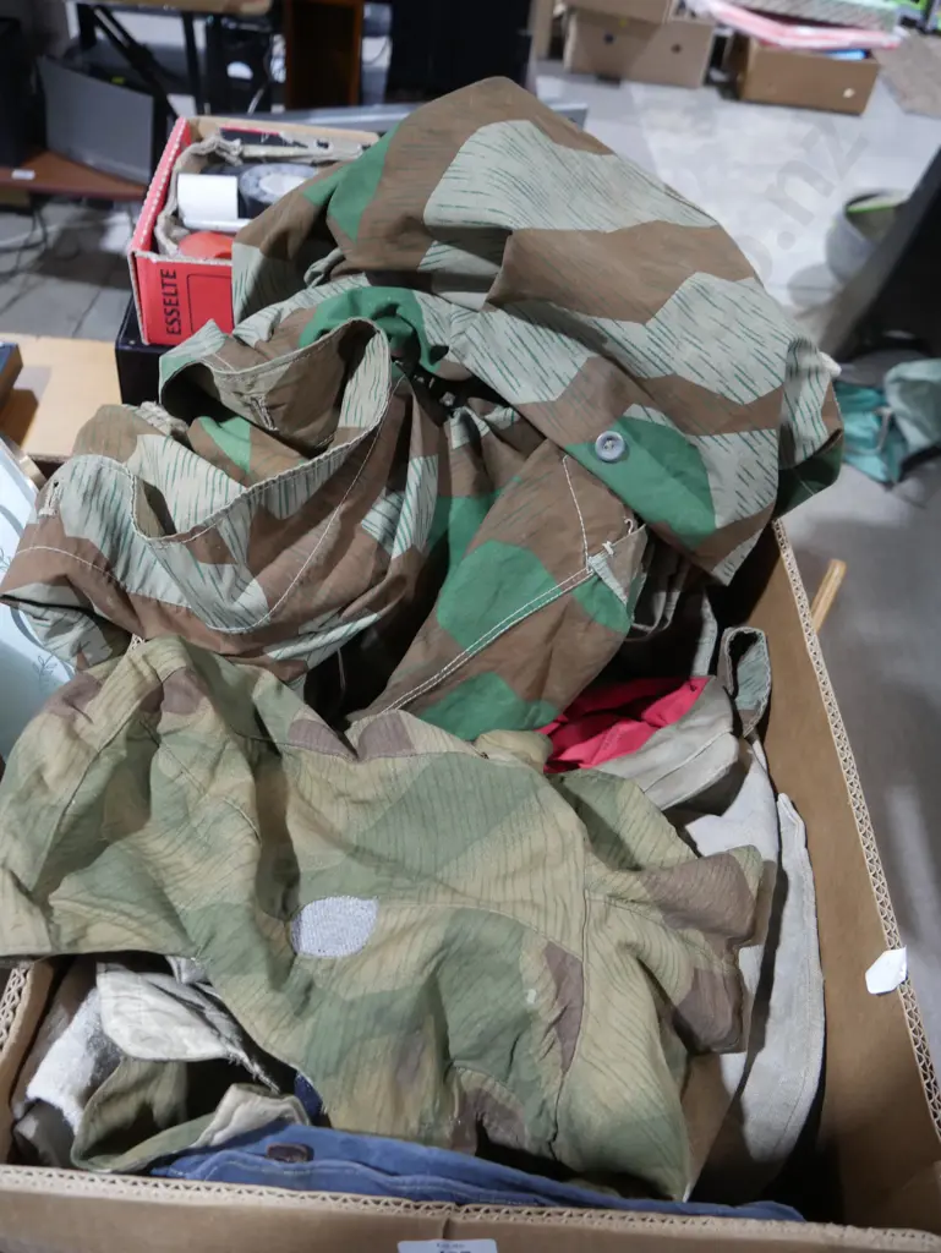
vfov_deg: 63.4
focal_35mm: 28
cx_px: 470
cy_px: 626
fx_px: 1014
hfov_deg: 49.8
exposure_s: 1/60
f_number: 3.5
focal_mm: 14
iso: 800
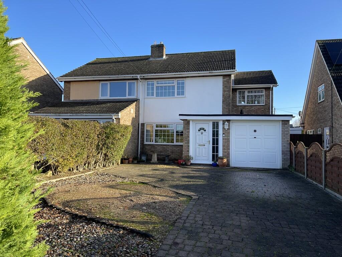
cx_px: 171
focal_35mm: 25
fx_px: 247
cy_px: 128
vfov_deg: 54.9
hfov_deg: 69.4
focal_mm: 5.1
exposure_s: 1/1057
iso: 32
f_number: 1.6
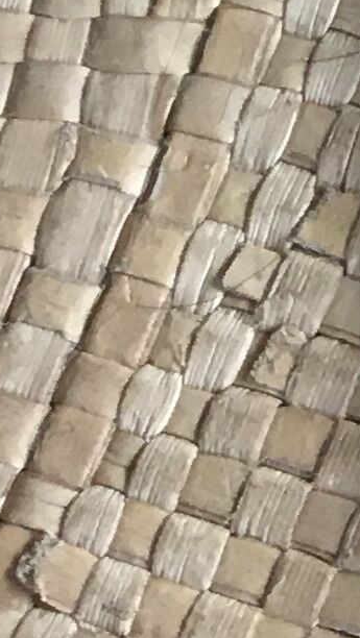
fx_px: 3524
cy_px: 740
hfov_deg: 5.1
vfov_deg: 10.2
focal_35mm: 208
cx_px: 1544
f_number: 2.2
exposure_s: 1/33
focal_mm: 4.15
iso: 80
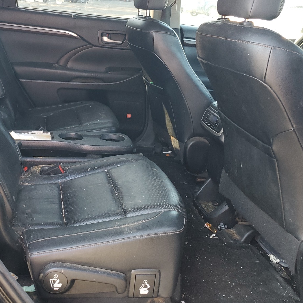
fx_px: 406
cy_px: 102
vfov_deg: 40.4
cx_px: 78
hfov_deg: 39.9
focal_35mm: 41
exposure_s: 1/120
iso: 81
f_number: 1.5
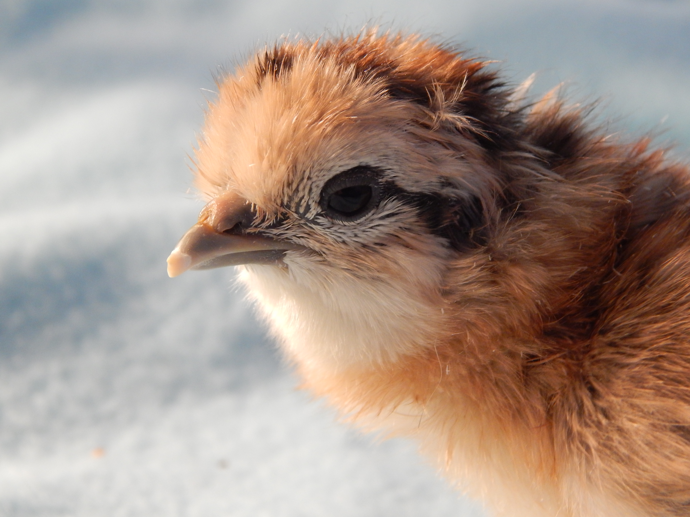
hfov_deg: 25.7
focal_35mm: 76
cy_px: 258
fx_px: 1515
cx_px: 345
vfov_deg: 19.4
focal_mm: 13.5
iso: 400
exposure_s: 1/50
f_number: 4.2
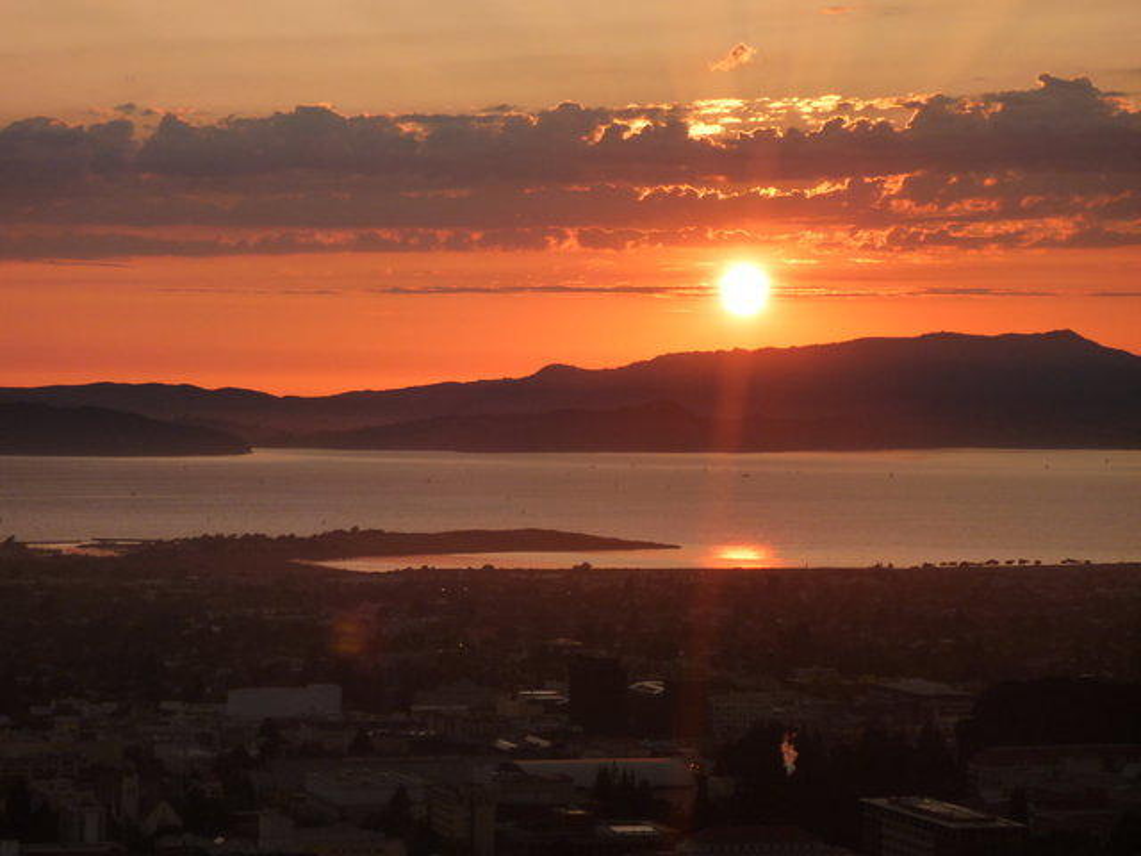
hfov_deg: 15.4
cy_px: 428
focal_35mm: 128
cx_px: 570
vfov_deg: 11.6
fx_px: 4219
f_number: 5.9
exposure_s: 1/250
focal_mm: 22.8
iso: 125
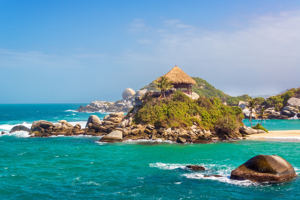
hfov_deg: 32.4
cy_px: 100
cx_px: 150
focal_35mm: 62
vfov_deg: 21.9
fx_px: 517
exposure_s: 1/200
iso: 200
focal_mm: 62
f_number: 8
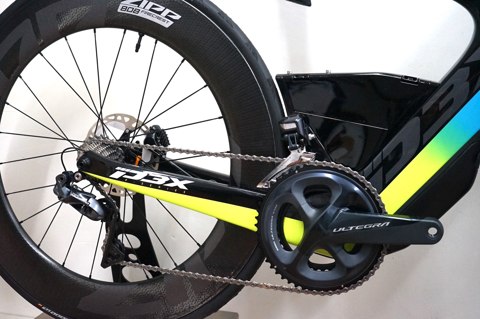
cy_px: 160
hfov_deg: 46.4
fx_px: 559
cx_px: 240
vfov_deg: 31.8
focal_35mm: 42
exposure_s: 1/160
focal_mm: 42
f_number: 4.5
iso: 4000
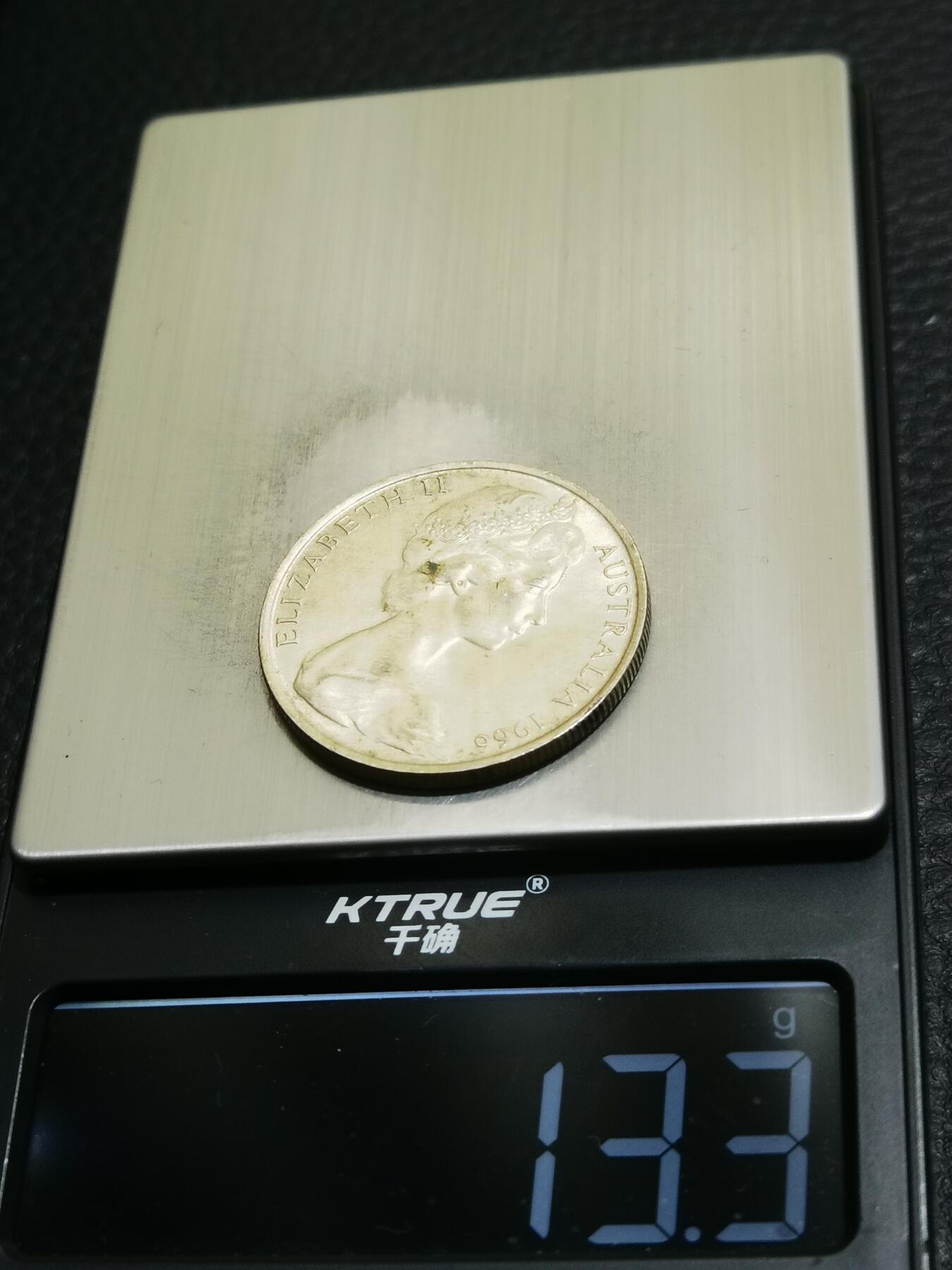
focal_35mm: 59
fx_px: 2163
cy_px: 635
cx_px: 476
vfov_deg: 32.7
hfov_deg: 24.8
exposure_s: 1/100
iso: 80
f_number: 1.9
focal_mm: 6.67
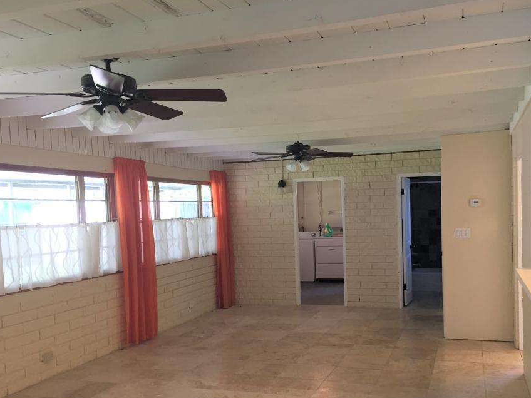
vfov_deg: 40.5
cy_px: 237
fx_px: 537
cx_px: 293
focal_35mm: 35
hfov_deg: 52.5
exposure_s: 1/30
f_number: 2.2
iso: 50
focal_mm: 4.15
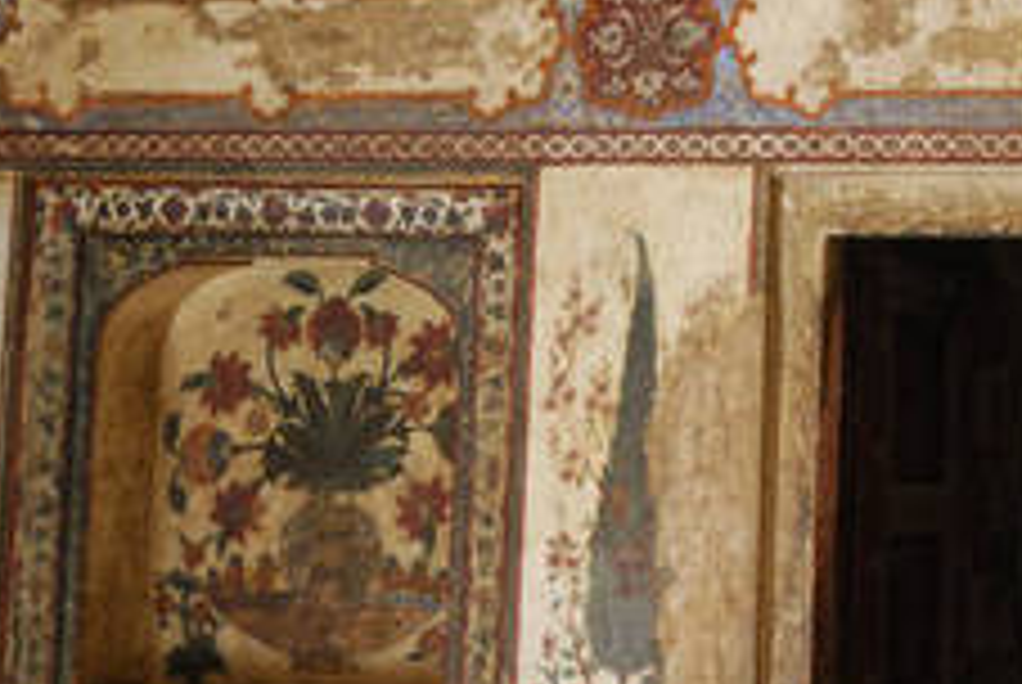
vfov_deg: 12.2
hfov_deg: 17.7
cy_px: -72
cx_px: 1144
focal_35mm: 111
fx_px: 3155
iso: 180
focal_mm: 24
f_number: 3.8
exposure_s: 1/30
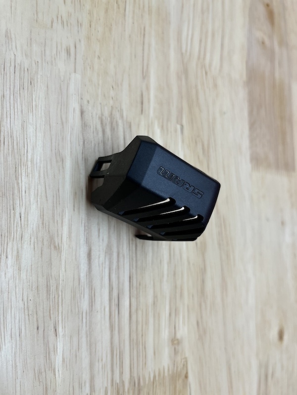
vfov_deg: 67.3
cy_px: 198
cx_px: 148
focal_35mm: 26
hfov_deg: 53.1
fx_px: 297
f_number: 1.6
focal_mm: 5.1
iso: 40
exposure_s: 1/120
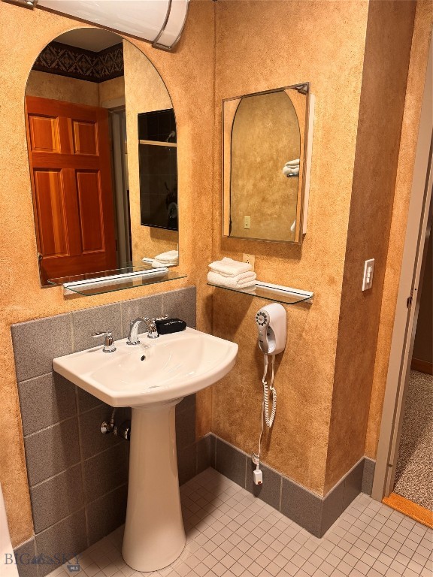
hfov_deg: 56.8
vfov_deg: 71.6
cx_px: 216
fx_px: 400
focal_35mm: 24
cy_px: 288
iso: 160
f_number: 1.78
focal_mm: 6.76
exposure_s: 1/60
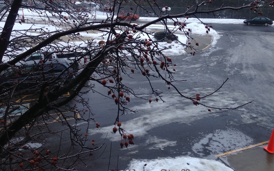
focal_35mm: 36
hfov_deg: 54.0
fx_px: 269
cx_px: 138
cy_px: 75
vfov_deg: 35.3
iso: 80
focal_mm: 4.12
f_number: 2.4
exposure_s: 1/120
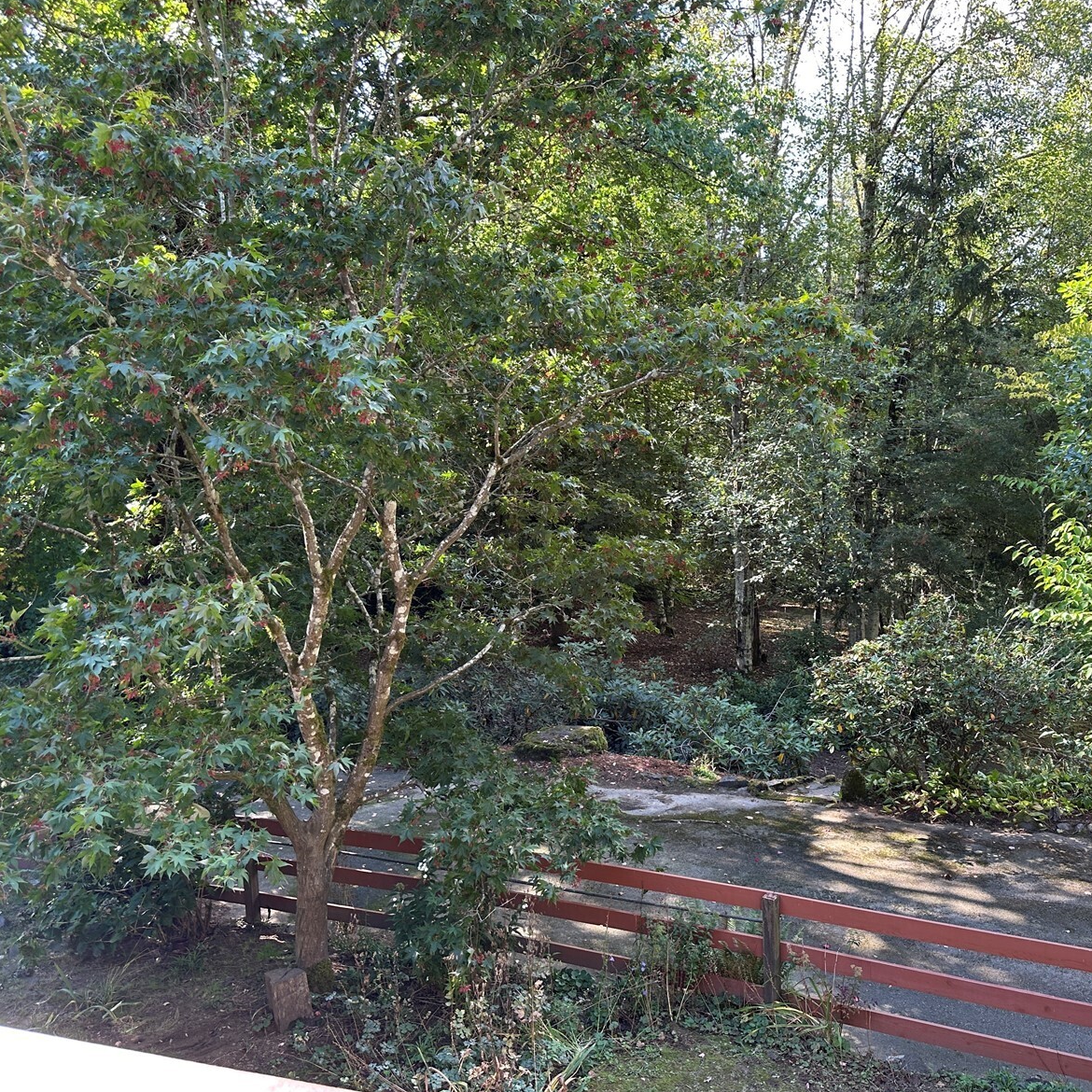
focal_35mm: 29
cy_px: 541
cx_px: 656
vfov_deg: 55.6
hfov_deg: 55.2
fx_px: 1035
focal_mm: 6.86
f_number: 1.78
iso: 100
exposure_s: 1/166
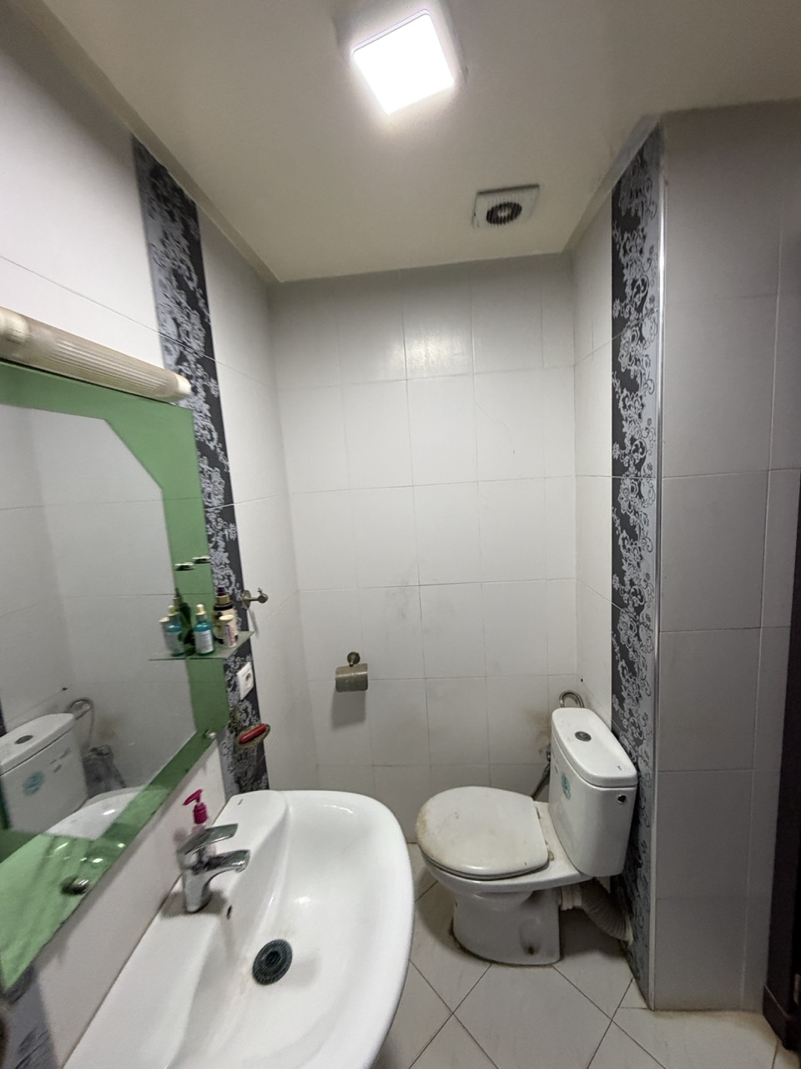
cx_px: 400
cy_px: 534
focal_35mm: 14
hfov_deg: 85.7
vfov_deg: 102.1
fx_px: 432
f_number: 2.2
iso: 320
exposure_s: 1/50
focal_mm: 2.22
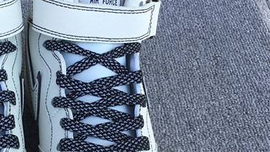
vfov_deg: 15.1
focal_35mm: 79
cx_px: 8
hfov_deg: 25.7
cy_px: 142
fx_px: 565
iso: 25
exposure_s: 1/438
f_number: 2.4
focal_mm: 3.3
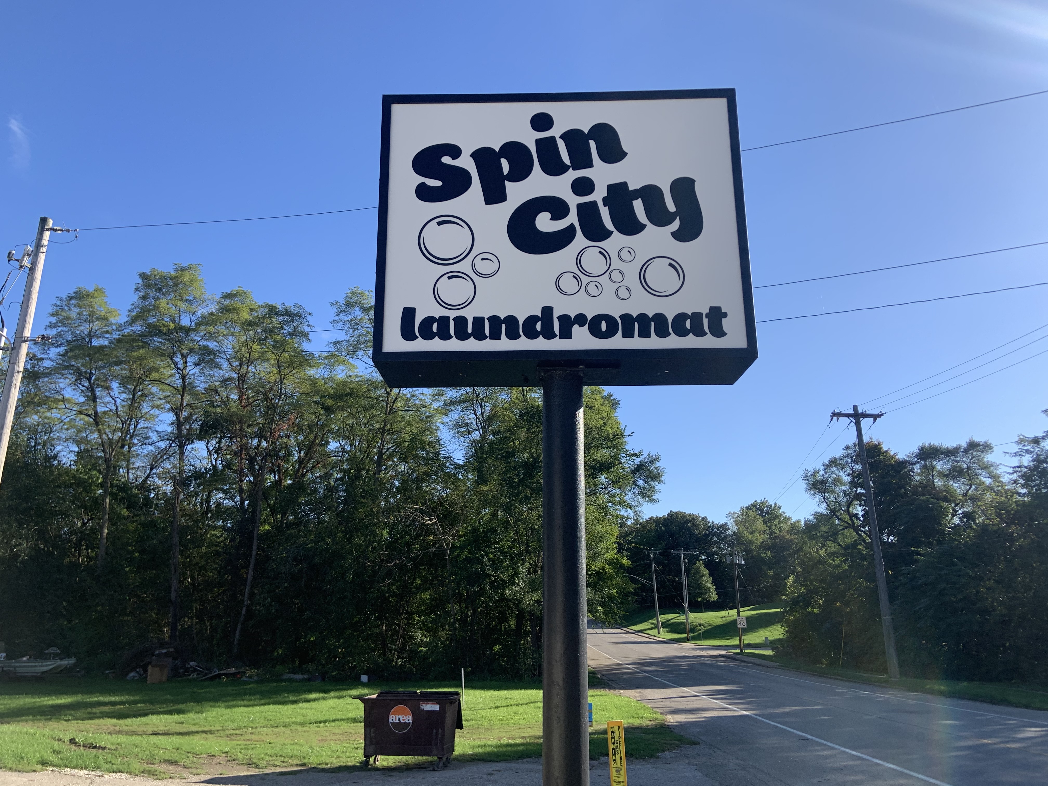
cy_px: 393
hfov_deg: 67.3
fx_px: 787
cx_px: 524
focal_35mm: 26
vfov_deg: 53.1
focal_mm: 4.25
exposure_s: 1/1513
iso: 25
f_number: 1.8
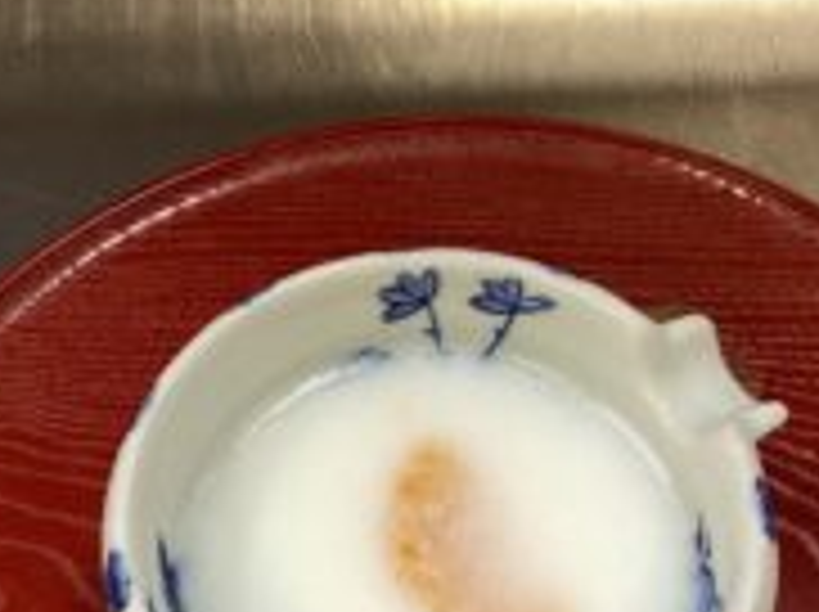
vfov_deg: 22.1
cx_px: 412
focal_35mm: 64
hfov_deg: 30.3
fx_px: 1512
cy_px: 596
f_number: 2.4
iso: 160
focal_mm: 3.3
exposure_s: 1/60
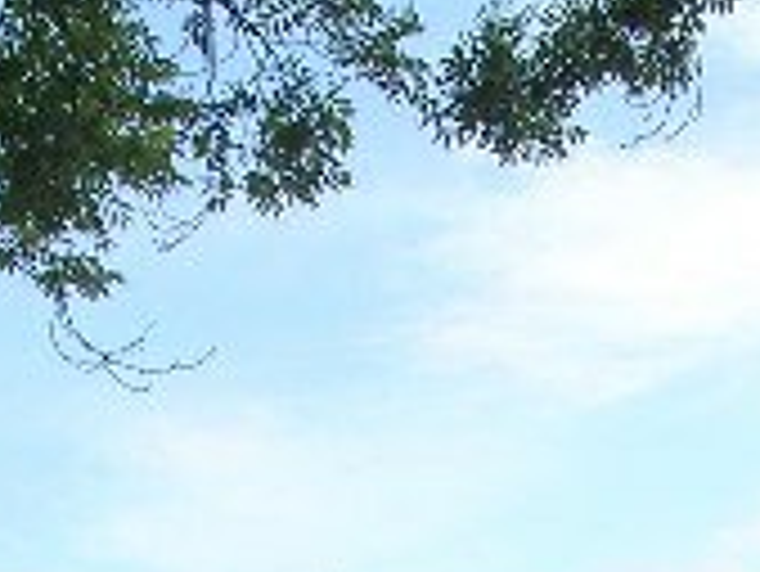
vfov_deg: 9.7
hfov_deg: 13.7
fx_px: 3164
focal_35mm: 144
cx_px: 454
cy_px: 1063
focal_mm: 5.8
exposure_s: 1/171
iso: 100
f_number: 5.6
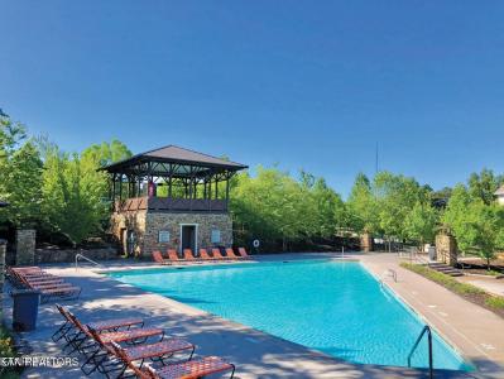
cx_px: 252
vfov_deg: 49.8
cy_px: 190
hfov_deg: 63.4
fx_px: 408
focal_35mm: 28
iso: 20
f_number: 1.8
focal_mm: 4
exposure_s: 1/1715
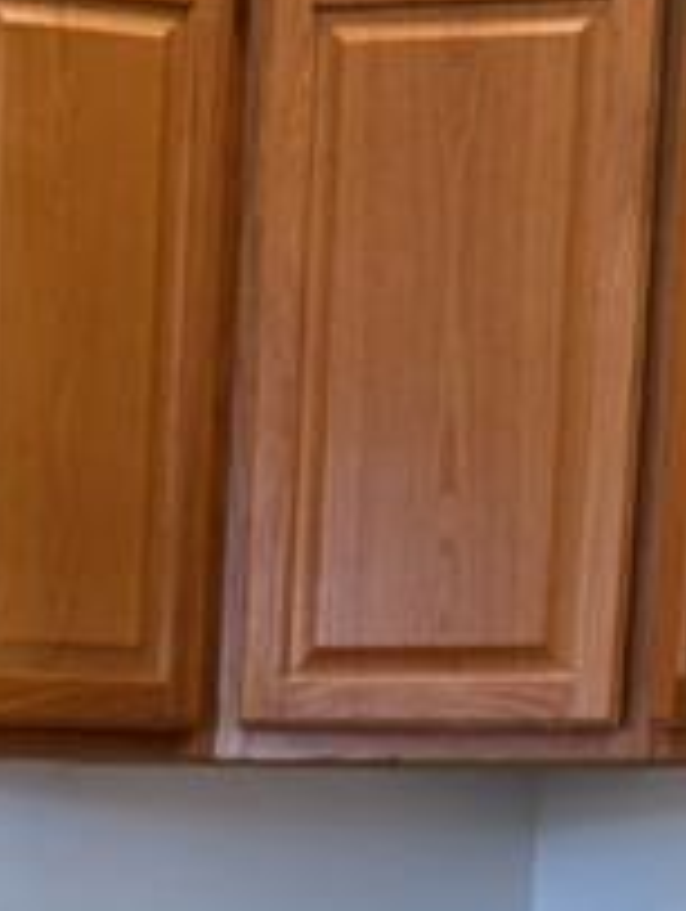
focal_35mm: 177
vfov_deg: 10.1
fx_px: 4662
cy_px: 1999
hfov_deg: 8.3
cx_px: -231
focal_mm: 6.76
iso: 125
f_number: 1.78
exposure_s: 1/120
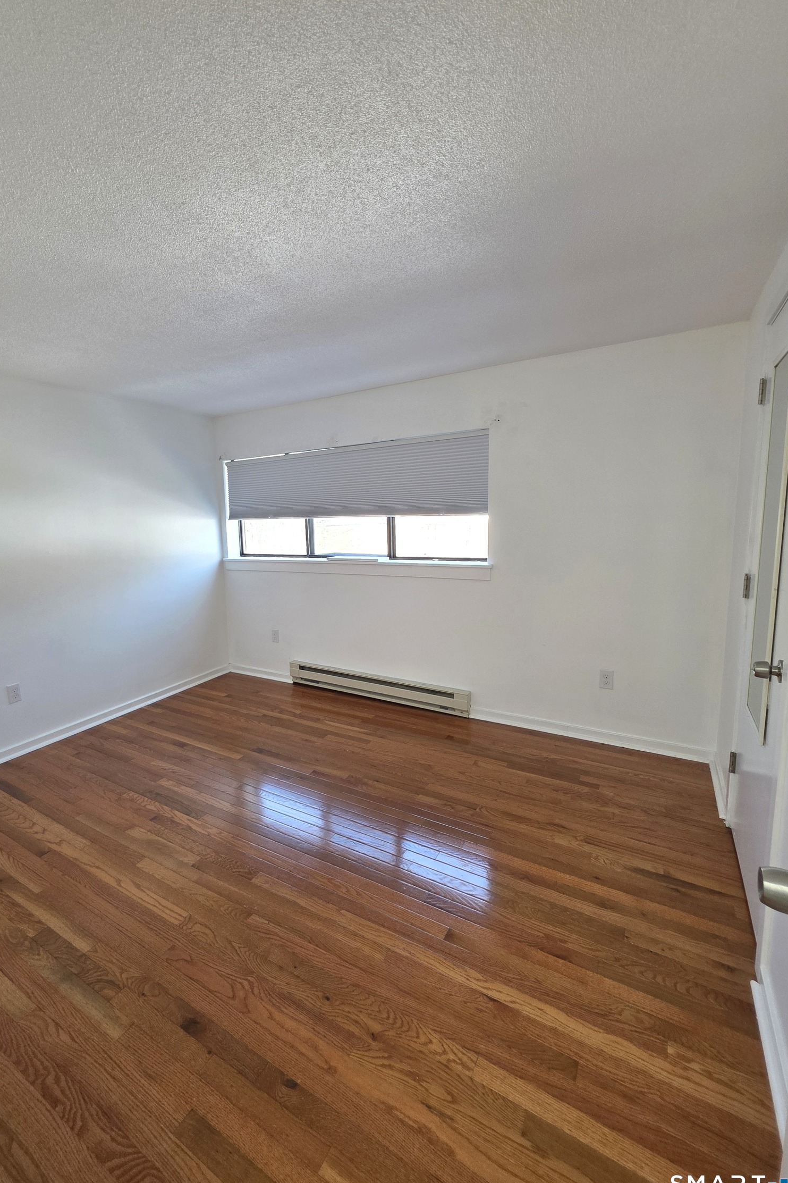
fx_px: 460
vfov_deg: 104.3
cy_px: 591
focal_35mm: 14
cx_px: 352
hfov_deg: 80.9
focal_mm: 2.2
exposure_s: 1/120
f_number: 1.9
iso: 80
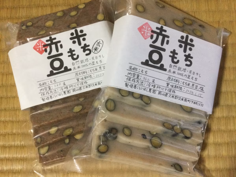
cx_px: 118
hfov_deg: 58.4
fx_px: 211
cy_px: 88
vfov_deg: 45.4
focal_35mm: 31
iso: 200
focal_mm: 3.3
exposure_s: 1/17
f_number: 2.4
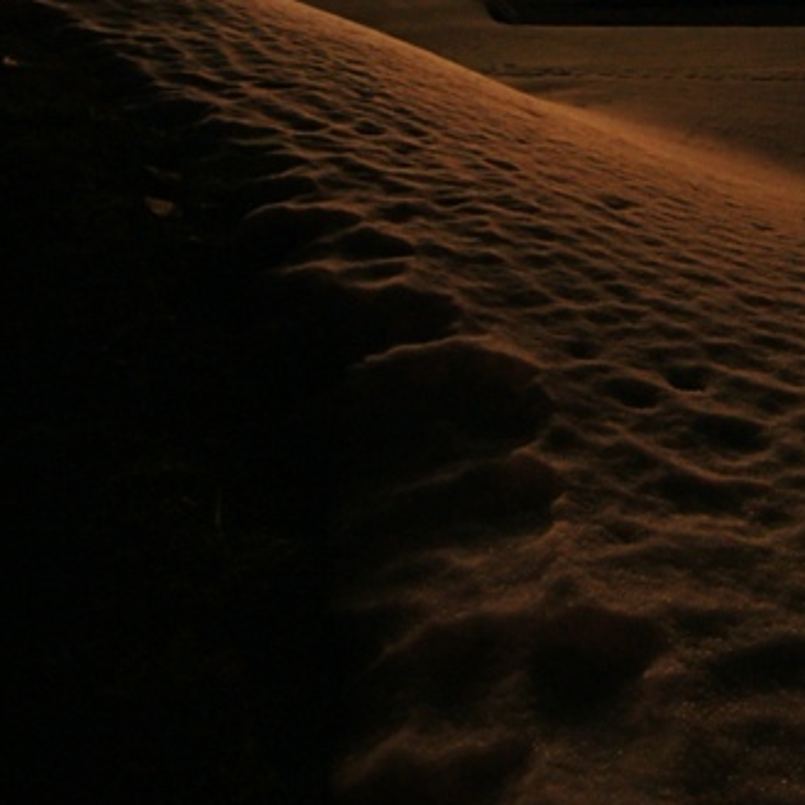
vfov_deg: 49.5
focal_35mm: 31
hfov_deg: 49.4
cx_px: 648
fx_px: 816
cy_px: 161
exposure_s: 1/5
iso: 1600
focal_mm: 10
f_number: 4
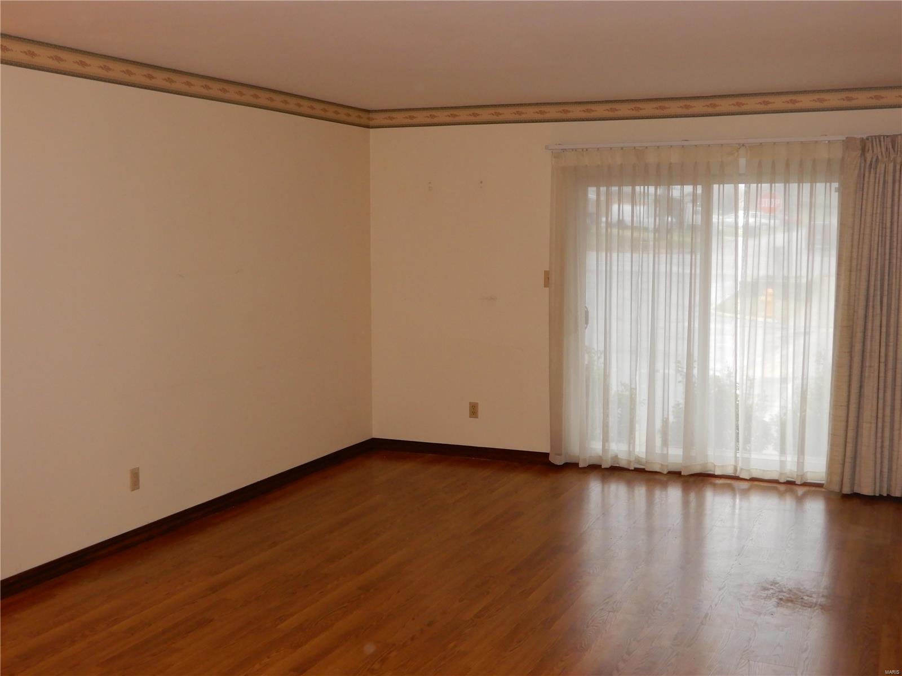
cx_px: 451
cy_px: 338
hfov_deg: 44.8
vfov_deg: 34.3
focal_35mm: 42
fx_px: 1094
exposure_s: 1/30
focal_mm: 7.5
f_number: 4
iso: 320
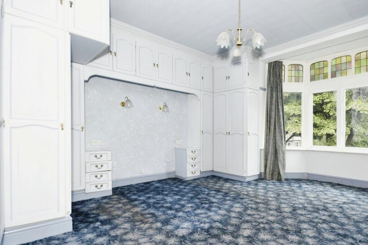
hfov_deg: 86.7
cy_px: 146
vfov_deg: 64.0
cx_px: 199
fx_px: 194
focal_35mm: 19
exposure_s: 1/60
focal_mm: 10
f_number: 8
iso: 400
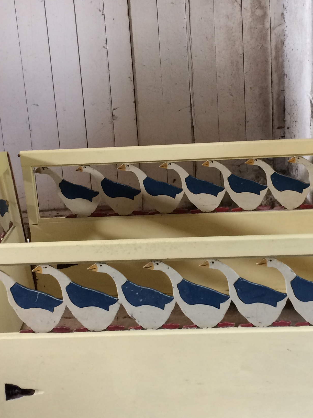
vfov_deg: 33.1
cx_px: 214
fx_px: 699
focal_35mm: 58
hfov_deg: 25.1
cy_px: 171
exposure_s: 1/33
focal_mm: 4.15
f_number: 2.2
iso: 125
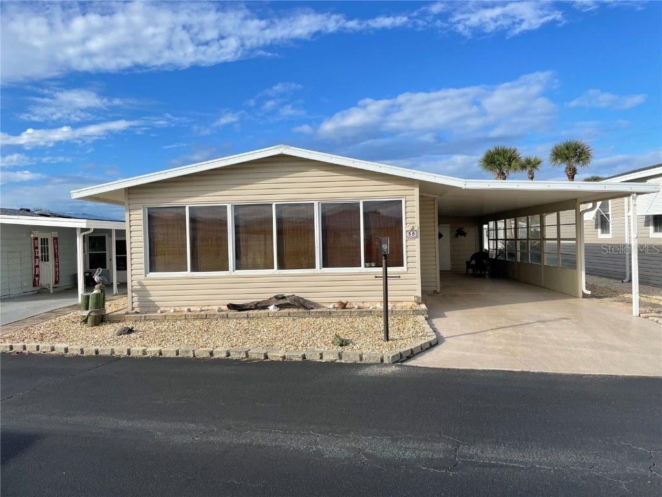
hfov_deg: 67.3
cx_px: 331
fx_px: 497
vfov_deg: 53.1
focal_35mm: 26
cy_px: 248
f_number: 1.6
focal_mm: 4.2
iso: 32
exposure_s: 1/4000
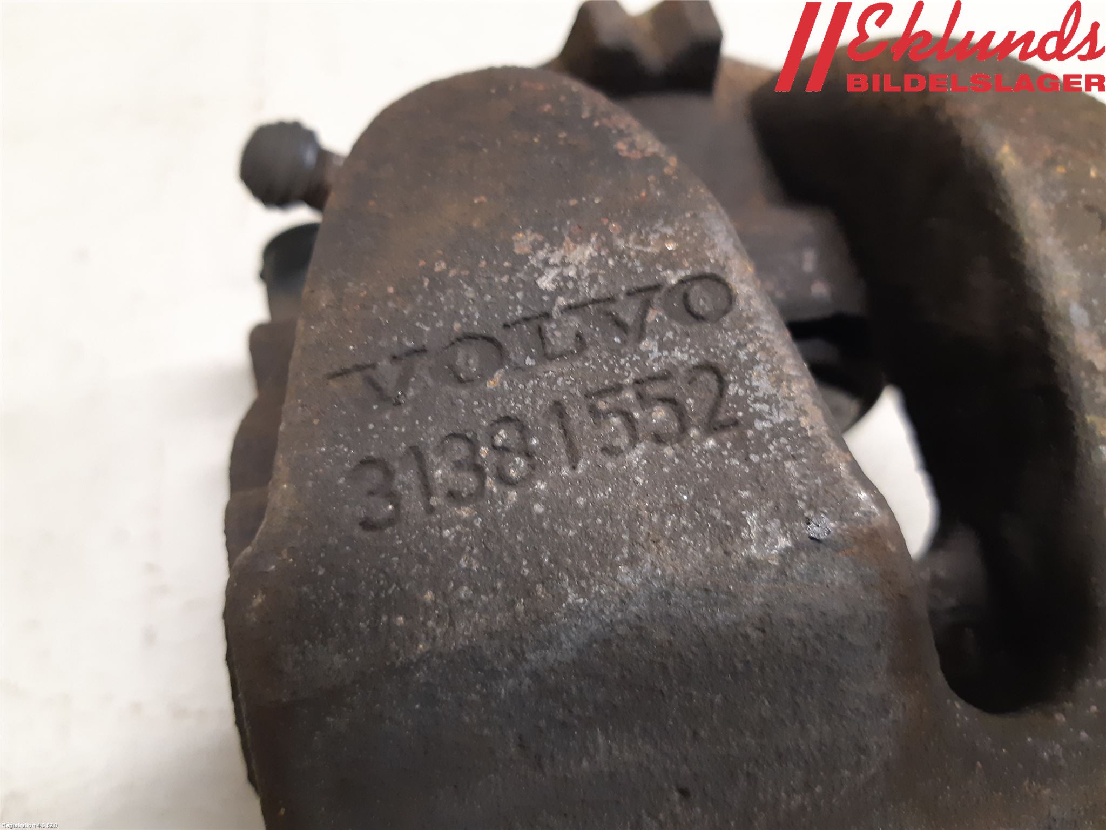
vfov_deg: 53.1
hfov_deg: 67.3
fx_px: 831
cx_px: 553
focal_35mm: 26
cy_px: 415
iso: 250
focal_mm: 3.93
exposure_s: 1/25
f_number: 1.7
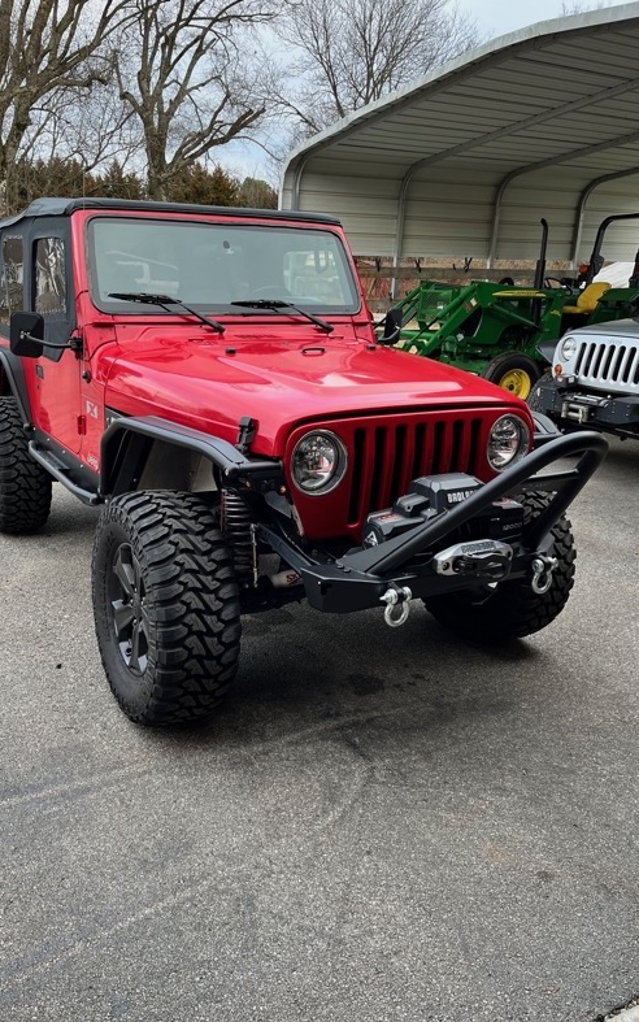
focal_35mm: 28
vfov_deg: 66.5
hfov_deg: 44.3
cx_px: 258
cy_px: 505
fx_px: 780
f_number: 1.6
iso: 50
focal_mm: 5.1
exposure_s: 1/122
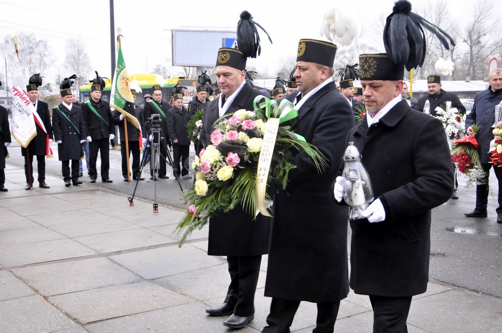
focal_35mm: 45
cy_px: 166
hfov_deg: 43.7
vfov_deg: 29.8
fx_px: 627
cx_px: 251
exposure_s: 1/125
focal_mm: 30
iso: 1000
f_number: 5
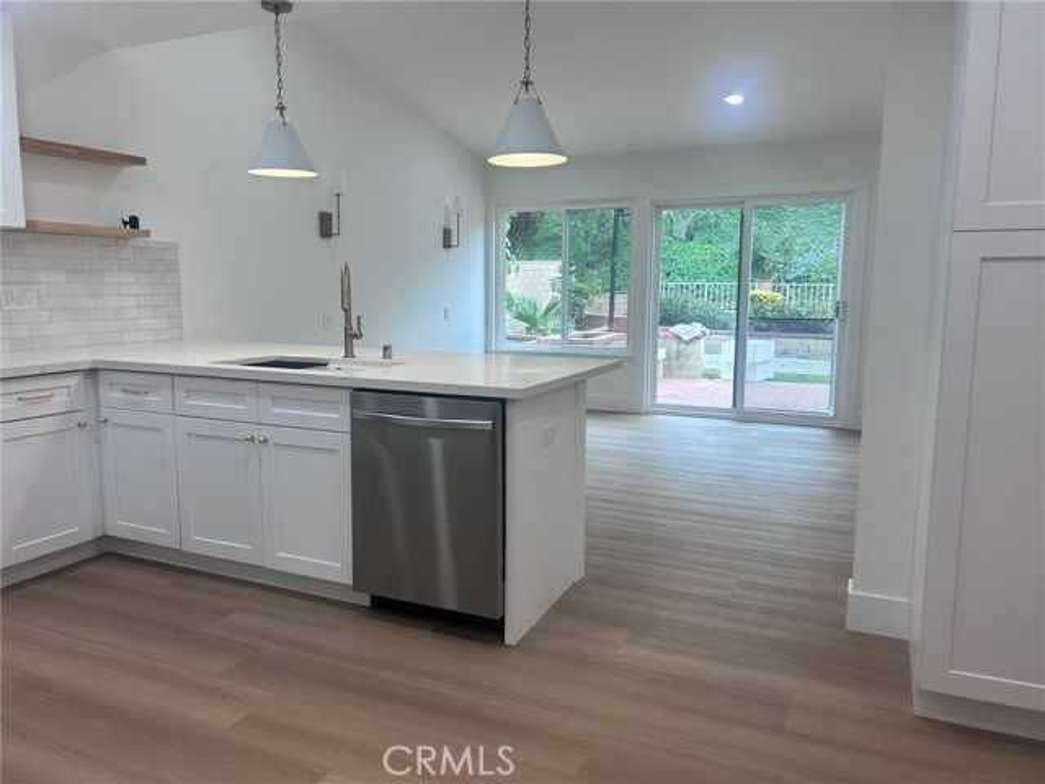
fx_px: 785
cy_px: 392
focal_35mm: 26
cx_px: 522
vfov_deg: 53.1
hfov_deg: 67.3
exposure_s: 1/120
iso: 50
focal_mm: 5.7
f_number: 1.5
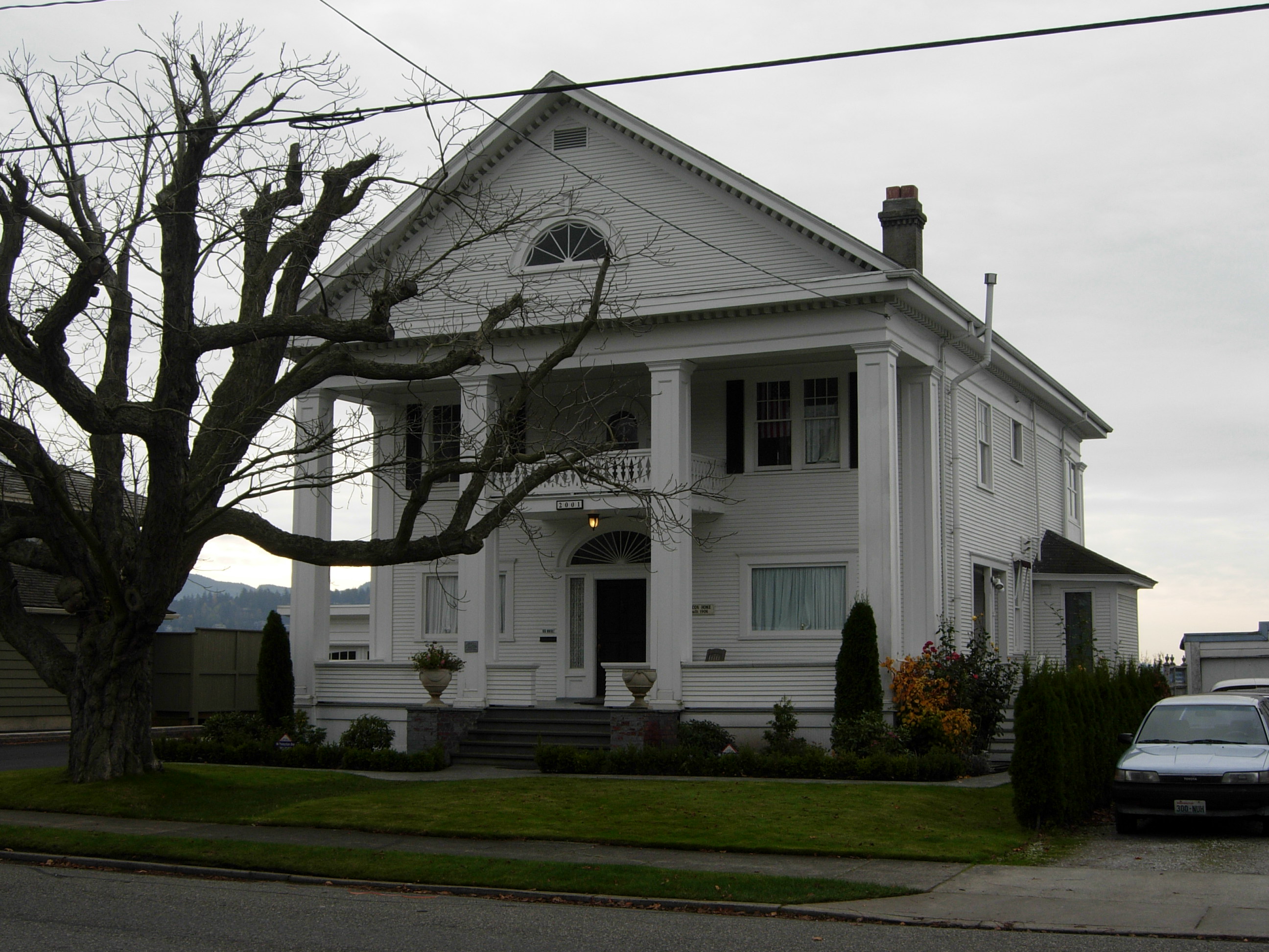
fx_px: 1760
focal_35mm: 48
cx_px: 634
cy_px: 476
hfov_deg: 39.7
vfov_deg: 30.3
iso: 50
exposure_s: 1/157
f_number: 4.9
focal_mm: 10.1
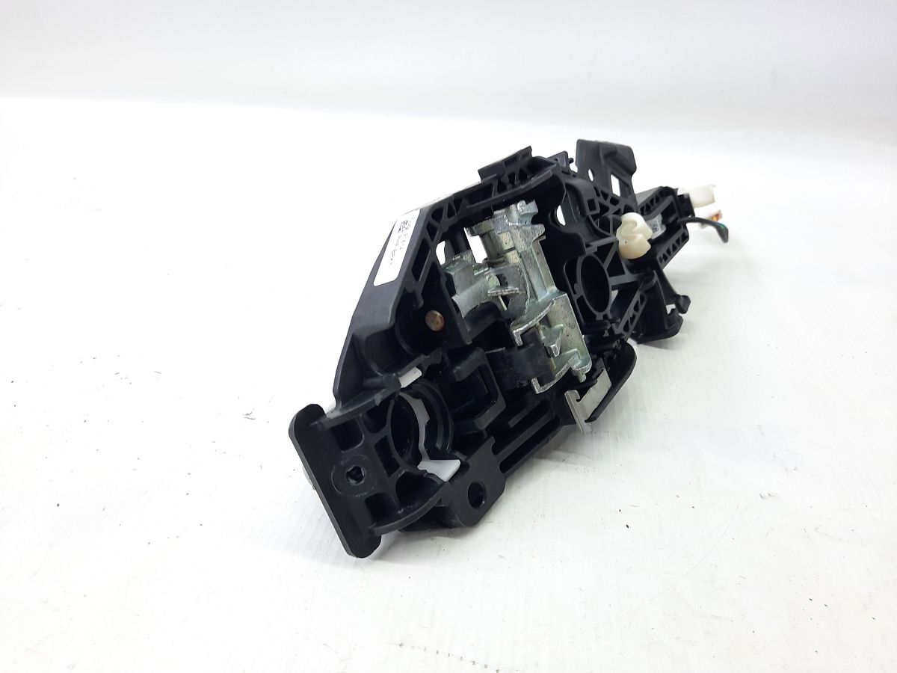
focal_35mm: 25
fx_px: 648
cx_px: 448
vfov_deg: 54.9
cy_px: 336
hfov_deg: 69.4
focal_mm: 4.6
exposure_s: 1/50
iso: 64
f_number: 2
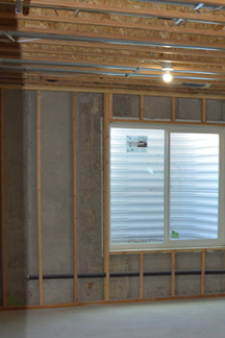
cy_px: 214
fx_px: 600
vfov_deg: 31.3
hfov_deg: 20.3
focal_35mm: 64
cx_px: 247
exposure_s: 1/60
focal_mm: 18
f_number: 3.5
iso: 400
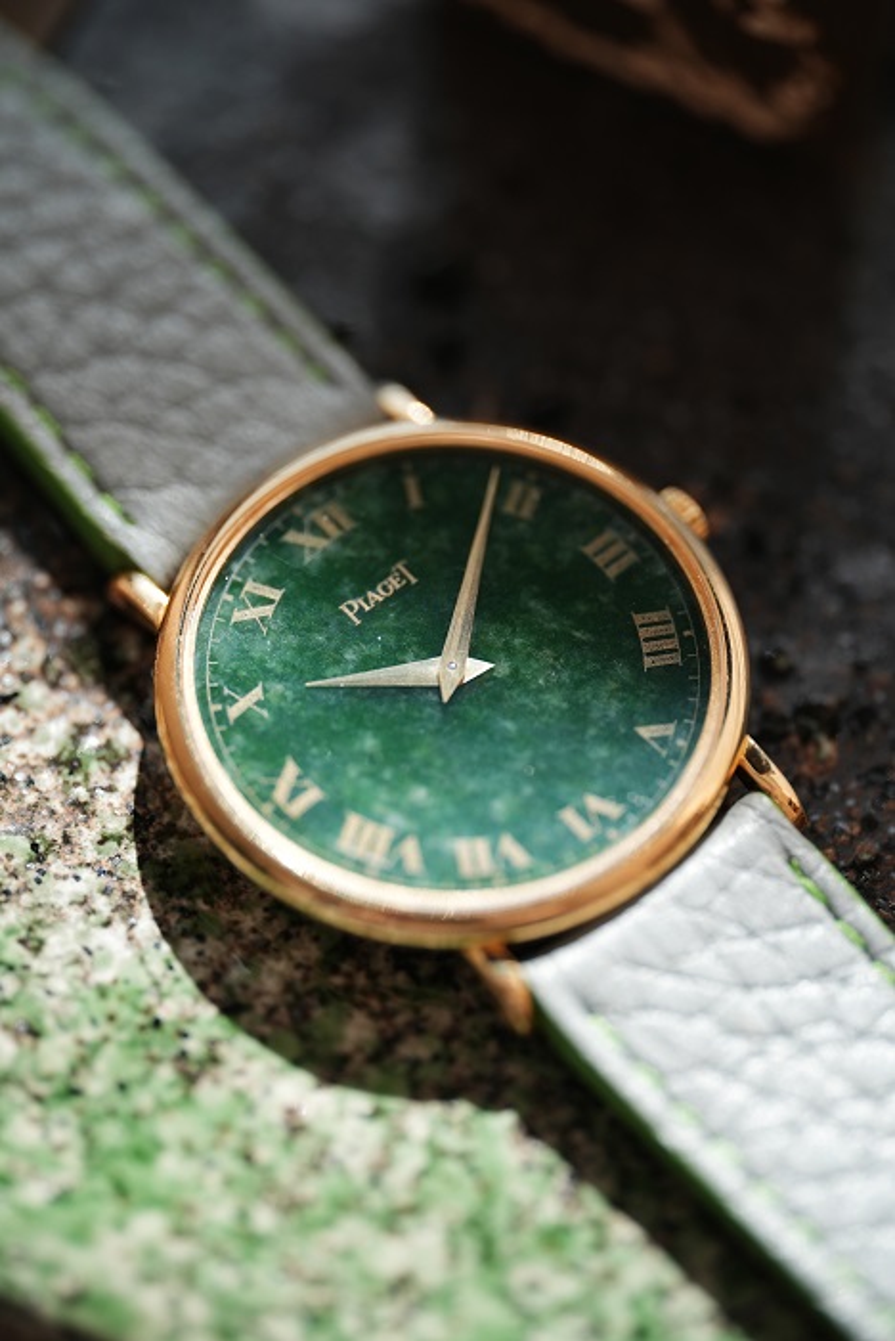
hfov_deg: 13.1
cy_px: 670
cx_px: 448
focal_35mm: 105
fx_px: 3911
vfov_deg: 19.4
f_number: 2.8
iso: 640
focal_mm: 105
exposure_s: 1/250
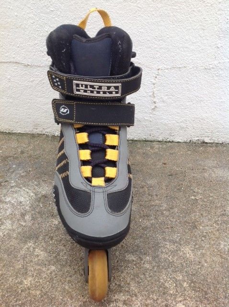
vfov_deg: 52.7
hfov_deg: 40.6
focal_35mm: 35
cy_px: 154
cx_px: 114
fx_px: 310
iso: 50
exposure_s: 1/211
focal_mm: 4.28
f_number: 2.4
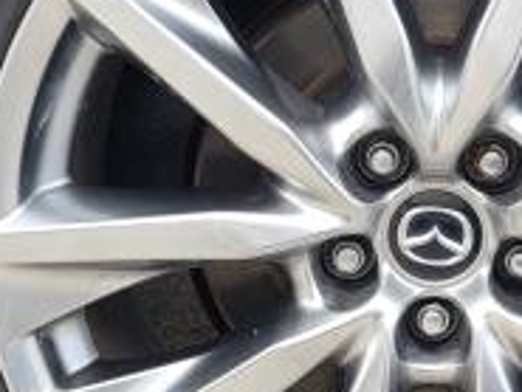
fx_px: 1358
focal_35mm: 90
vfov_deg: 16.4
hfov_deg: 21.6
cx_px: 392
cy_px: 186
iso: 40
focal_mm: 5.4
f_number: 1.8
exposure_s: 1/228
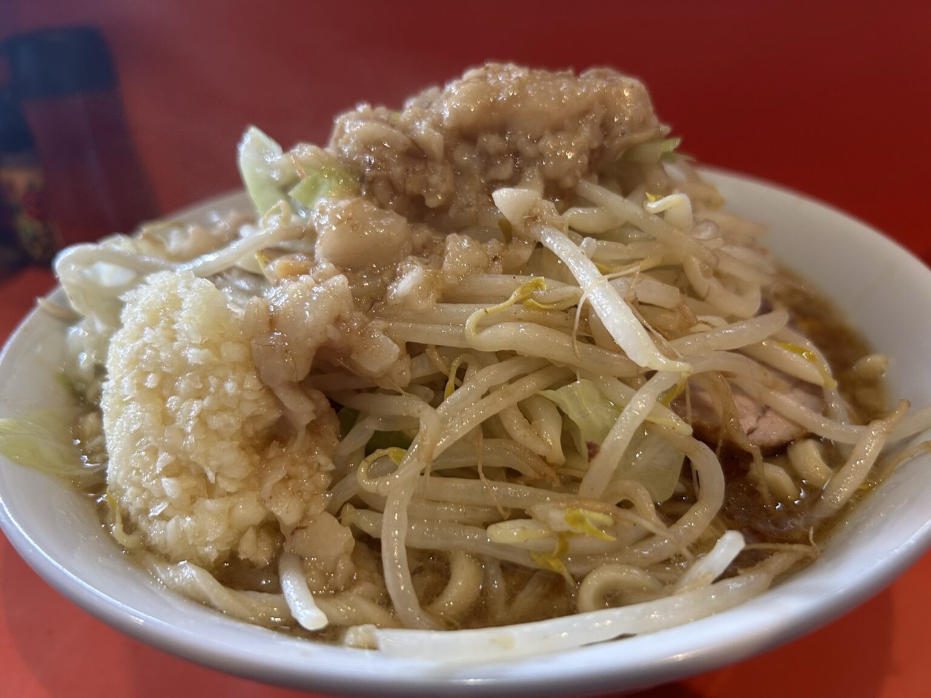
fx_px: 699
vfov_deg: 53.1
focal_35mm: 26
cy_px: 349
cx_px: 466
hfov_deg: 67.3
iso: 160
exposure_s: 1/50
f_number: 1.5
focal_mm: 5.7
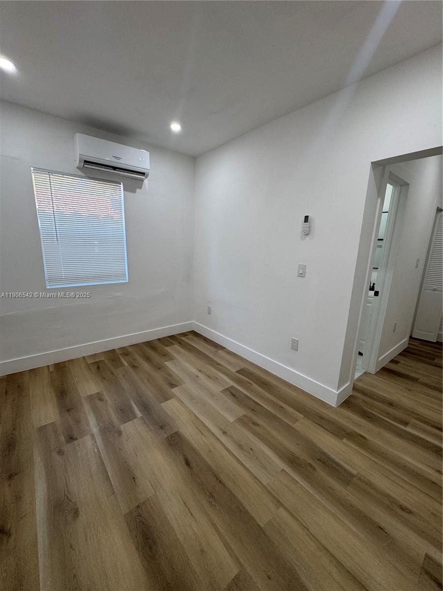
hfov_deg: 85.7
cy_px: 296
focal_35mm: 14
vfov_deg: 102.1
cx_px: 222
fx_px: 239
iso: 125
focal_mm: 2.22
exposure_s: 1/120
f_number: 2.2
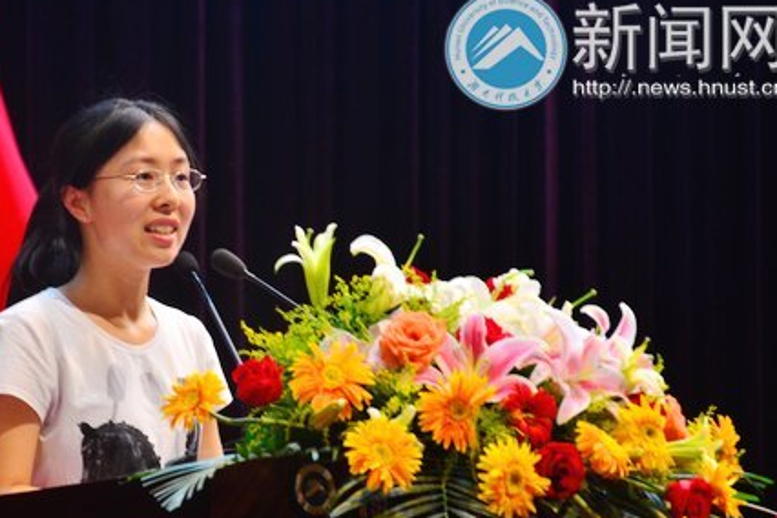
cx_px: 264
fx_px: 4785
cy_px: 341
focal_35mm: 222
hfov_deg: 9.3
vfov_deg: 6.2
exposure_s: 1/25
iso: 1000
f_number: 5.6
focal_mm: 105
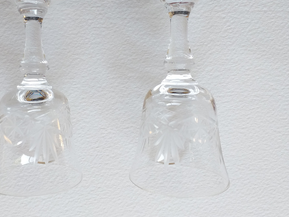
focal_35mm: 33
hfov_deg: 54.7
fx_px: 276
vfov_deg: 42.7
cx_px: 107
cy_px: 85
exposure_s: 1/100
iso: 80
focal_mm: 3.6
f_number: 1.9
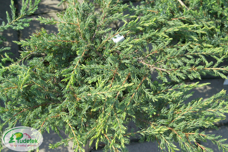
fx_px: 424
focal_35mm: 67
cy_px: 77
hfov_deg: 30.1
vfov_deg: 20.3
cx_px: 115
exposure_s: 1/90
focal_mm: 66
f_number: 11
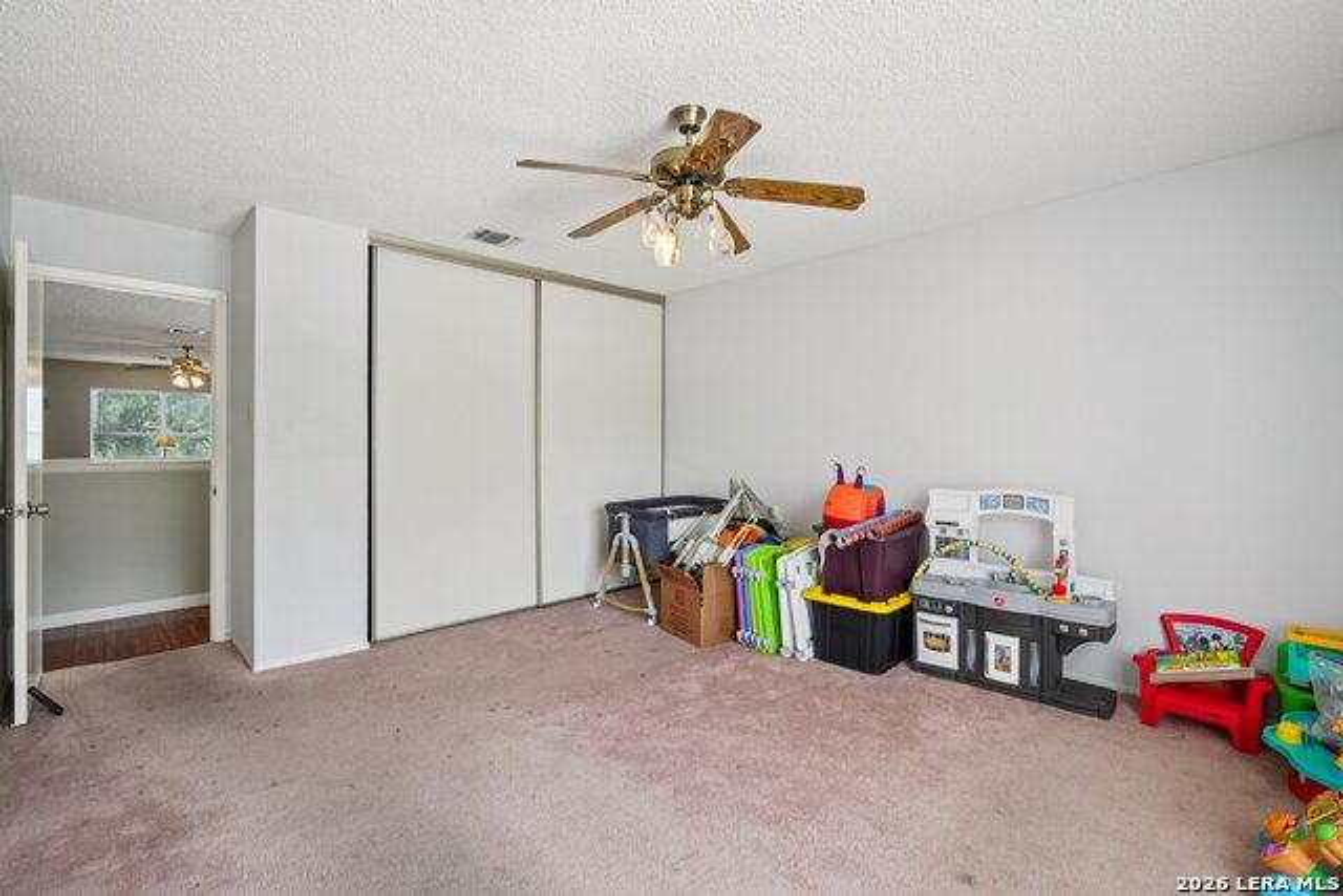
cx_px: 672
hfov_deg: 96.7
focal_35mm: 16
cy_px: 448
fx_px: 597
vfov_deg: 73.8
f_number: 8
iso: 400
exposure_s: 1/30
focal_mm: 16
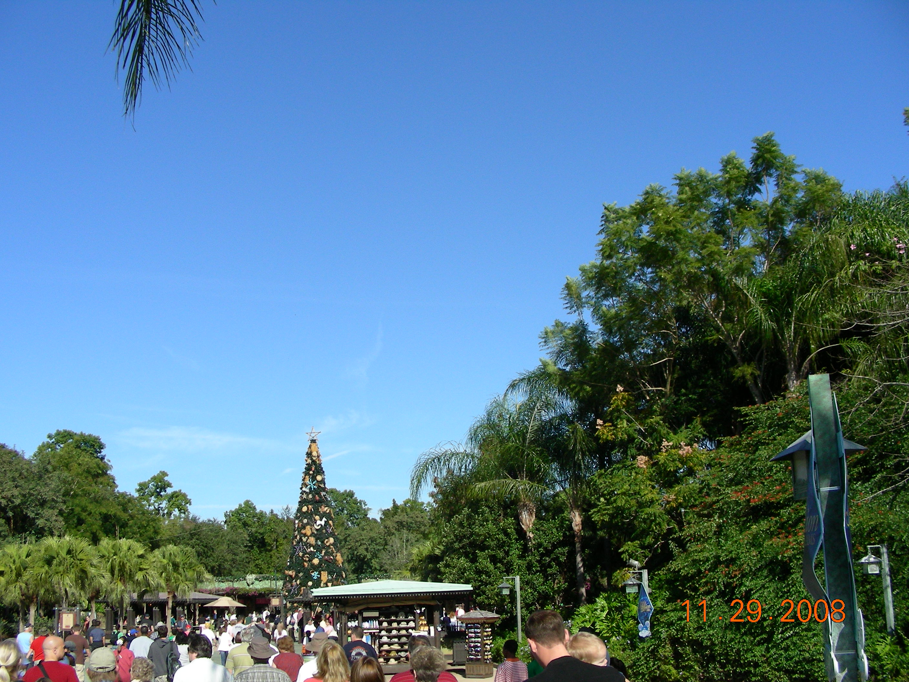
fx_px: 998
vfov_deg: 37.7
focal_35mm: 38
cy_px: 341
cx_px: 454
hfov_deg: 49.0
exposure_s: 1/775
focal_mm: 6.3
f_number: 4
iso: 50
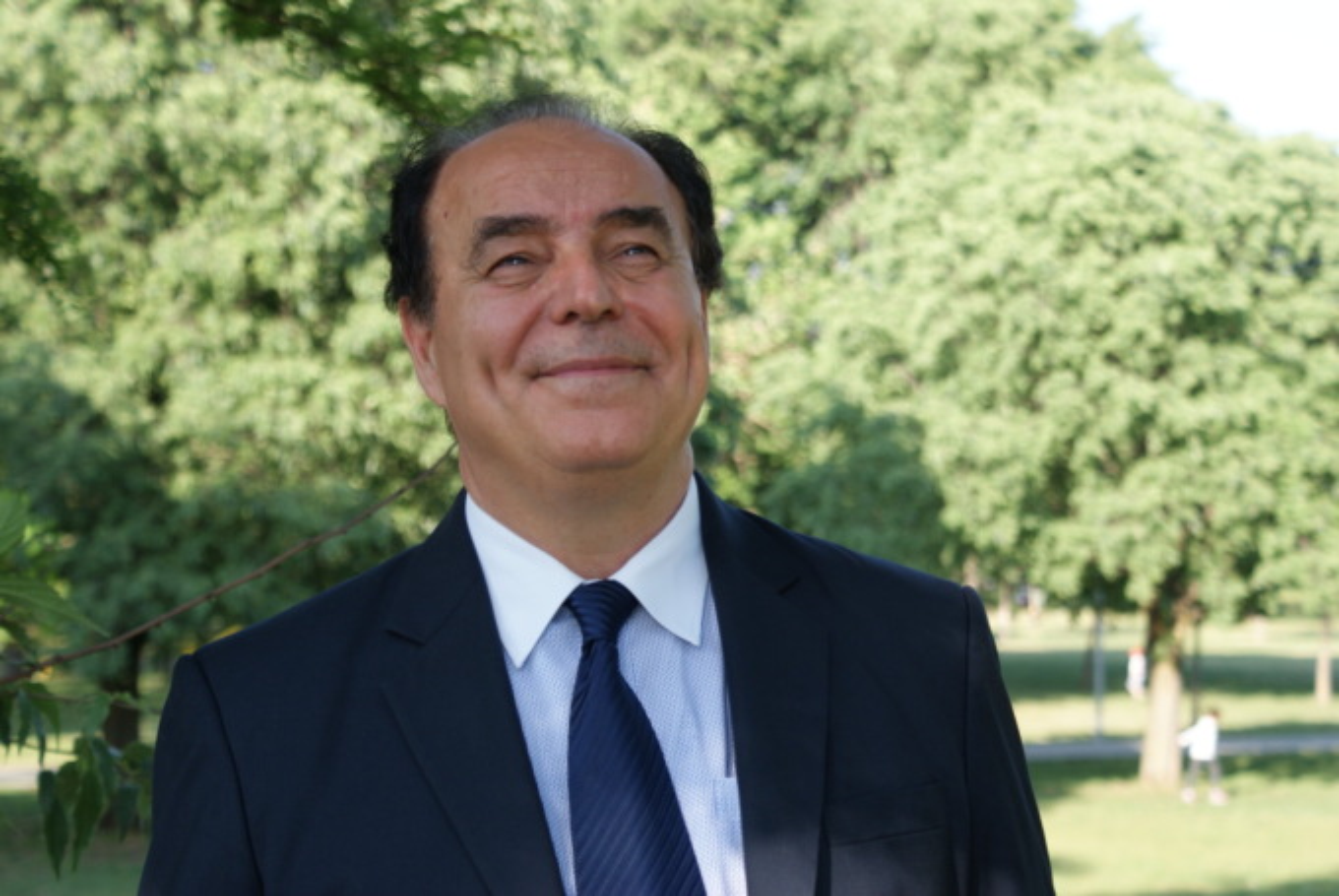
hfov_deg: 24.6
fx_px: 3072
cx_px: 670
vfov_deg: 16.6
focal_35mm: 82
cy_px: 448
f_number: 5.6
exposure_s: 1/100
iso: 100
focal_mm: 55
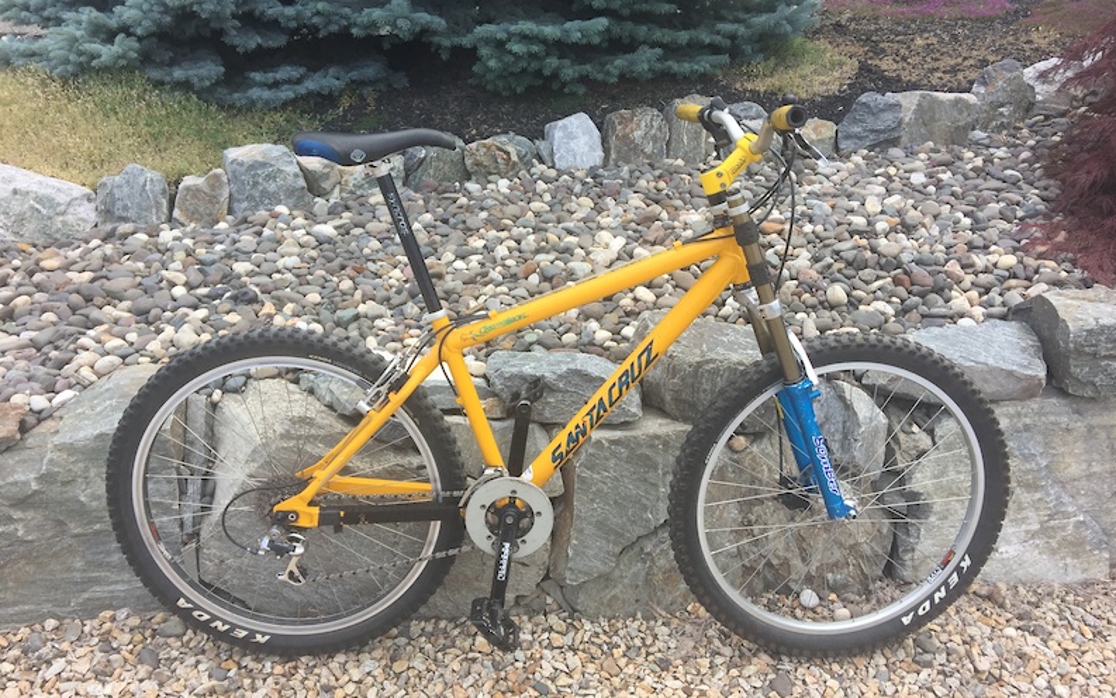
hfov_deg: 61.2
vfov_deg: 40.6
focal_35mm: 31
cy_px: 381
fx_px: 943
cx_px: 559
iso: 32
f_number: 2.2
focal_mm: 4.15
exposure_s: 1/648
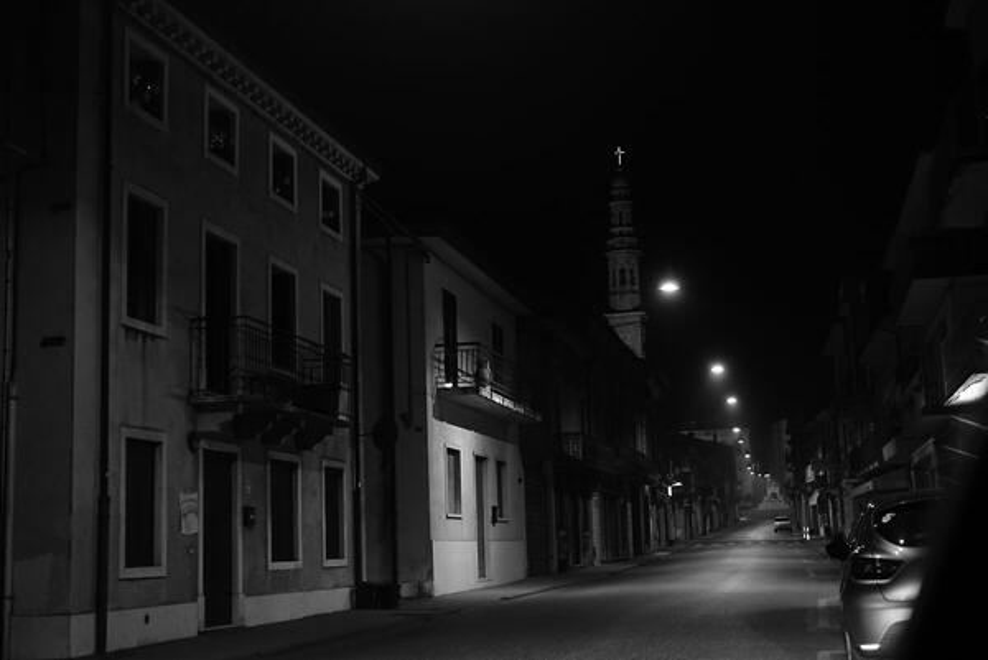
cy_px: 330
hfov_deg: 39.6
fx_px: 1373
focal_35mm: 50
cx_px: 494
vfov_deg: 27.0
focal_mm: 18.3
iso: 500
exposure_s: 1/13
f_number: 3.5
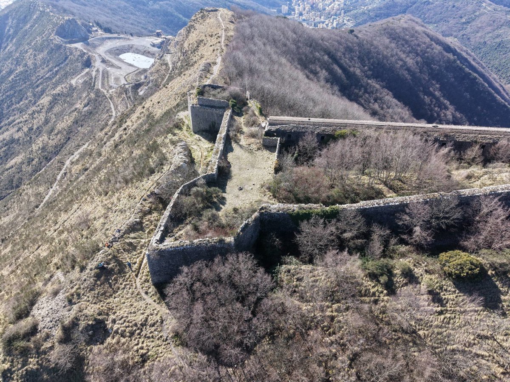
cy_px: 191
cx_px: 255
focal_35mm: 24
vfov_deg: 56.8
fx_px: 354
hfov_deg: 71.6
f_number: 1.8
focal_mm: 8.67
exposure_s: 1/1250
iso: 140
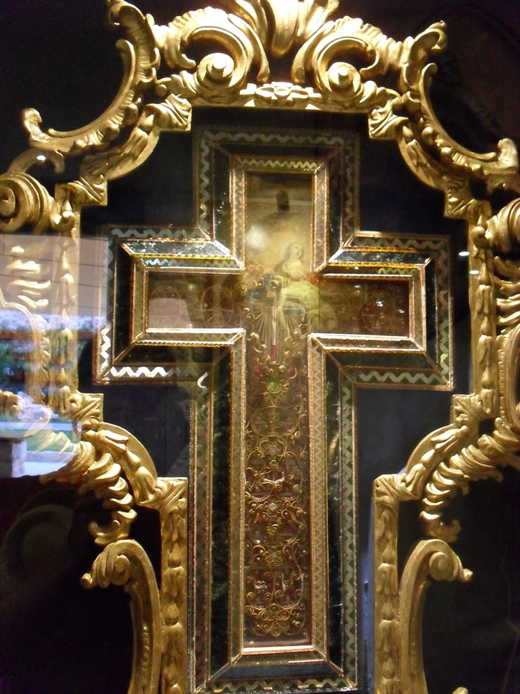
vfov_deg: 52.6
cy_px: 347
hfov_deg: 40.7
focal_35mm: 35
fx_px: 701
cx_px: 260
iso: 320
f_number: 3.2
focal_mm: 6.3
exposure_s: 1/15
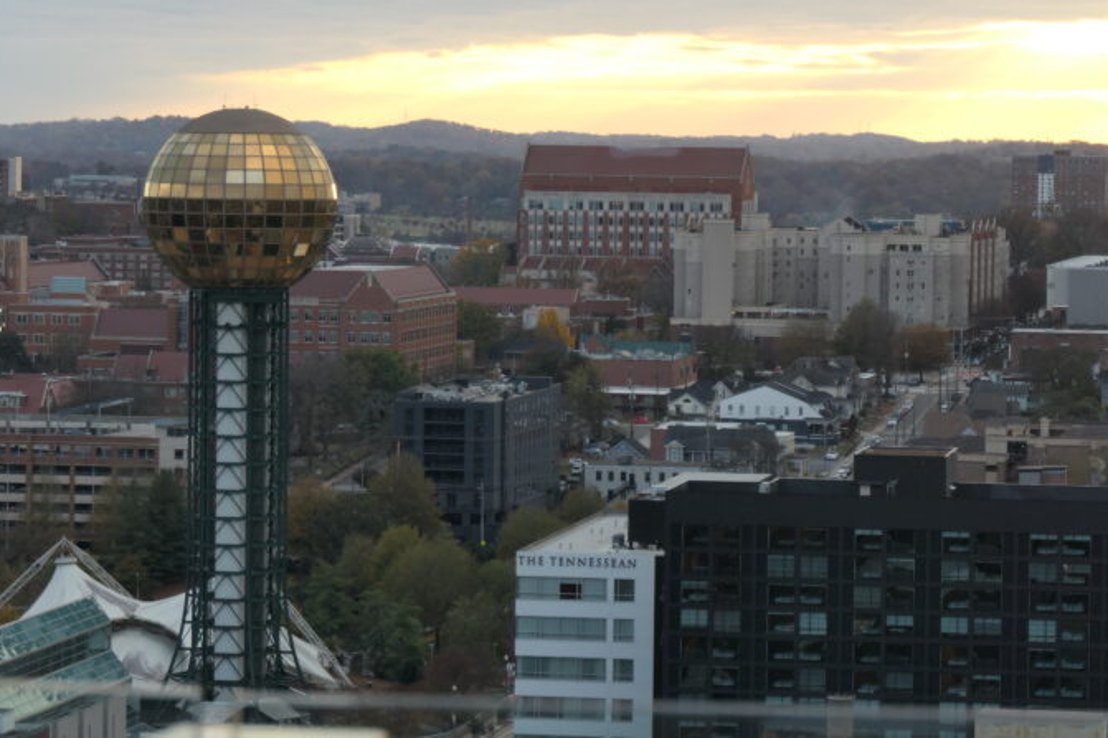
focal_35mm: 150
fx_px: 4615
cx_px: 623
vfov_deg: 9.1
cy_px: 368
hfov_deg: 13.7
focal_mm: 47.9
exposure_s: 1/80
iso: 250
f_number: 5.6
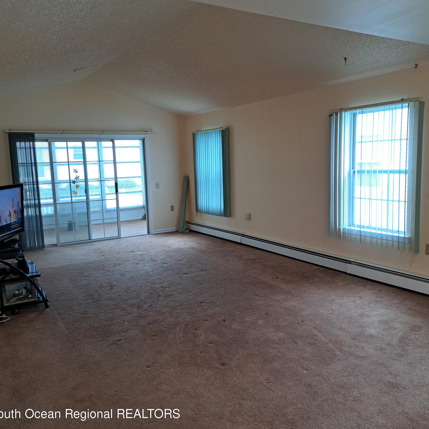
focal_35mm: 29
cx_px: 215
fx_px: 407
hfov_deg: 55.6
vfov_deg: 55.6
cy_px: 214
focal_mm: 5.23
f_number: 1.8
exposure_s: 1/60
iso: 100
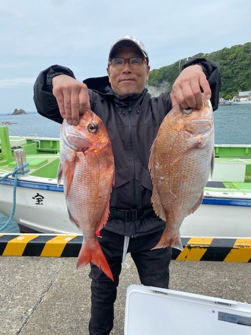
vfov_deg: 67.3
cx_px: 126
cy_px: 168
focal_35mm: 26
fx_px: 251
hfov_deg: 53.1
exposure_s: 1/2463
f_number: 1.8
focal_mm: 4.25
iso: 32
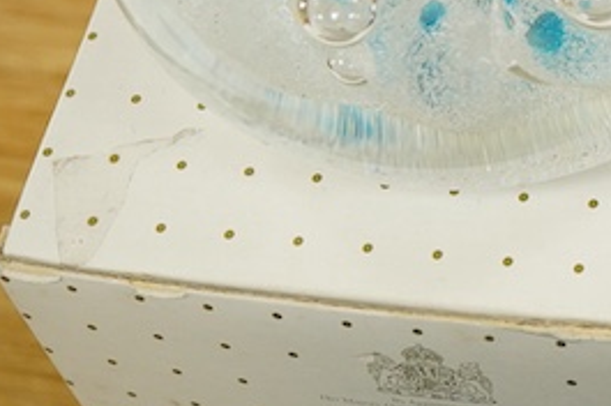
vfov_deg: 8.8
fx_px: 2594
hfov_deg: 12.8
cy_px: -95
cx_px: 897
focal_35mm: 153
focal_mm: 30
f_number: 7.1
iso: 1250
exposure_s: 1/125
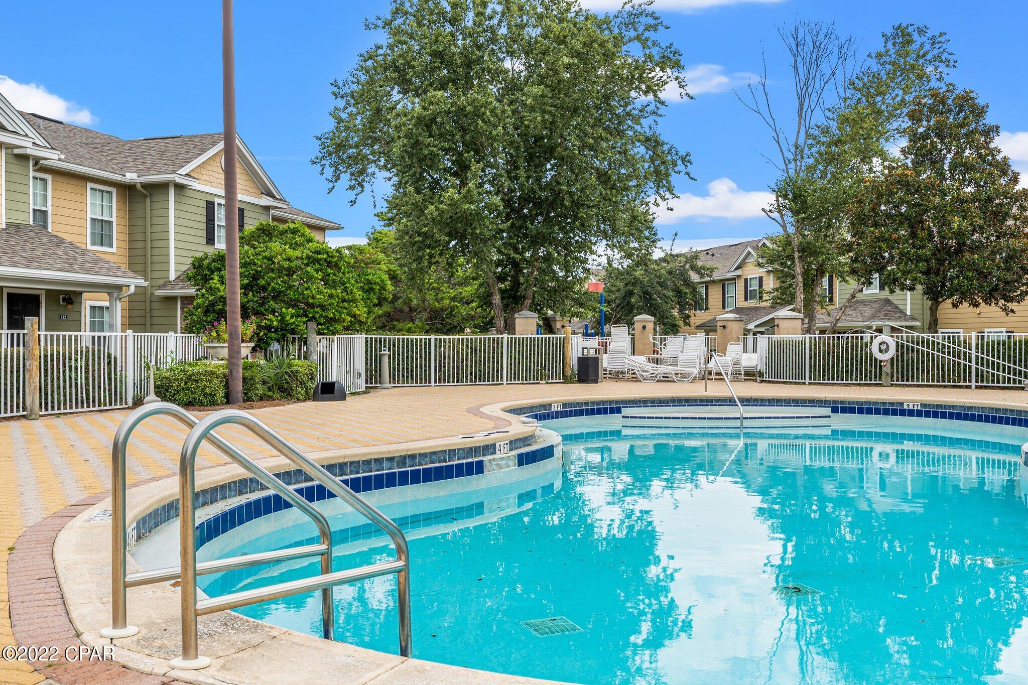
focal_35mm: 36
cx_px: 514
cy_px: 342
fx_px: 1028
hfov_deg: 53.1
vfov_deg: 36.9
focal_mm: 24
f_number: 9
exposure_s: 1/60
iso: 125
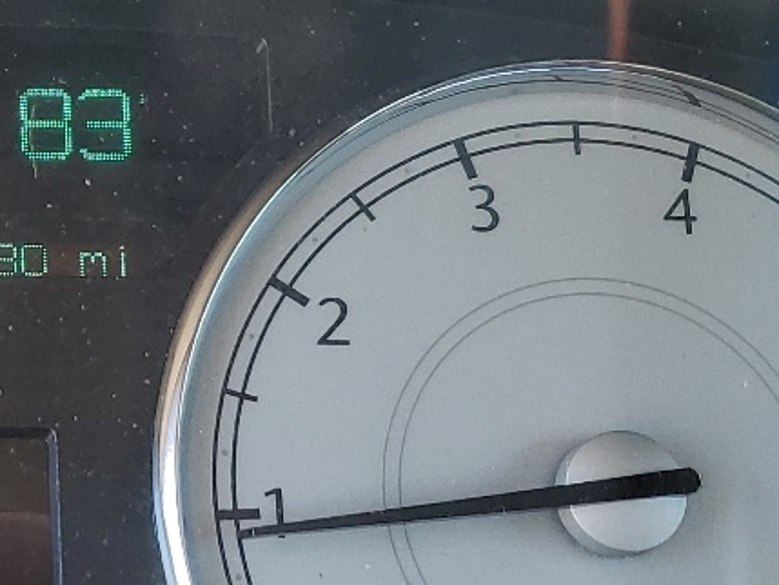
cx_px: -94
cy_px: 312
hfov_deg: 19.3
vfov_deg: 15.3
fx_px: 2184
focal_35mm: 97
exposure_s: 1/120
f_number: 1.5
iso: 54
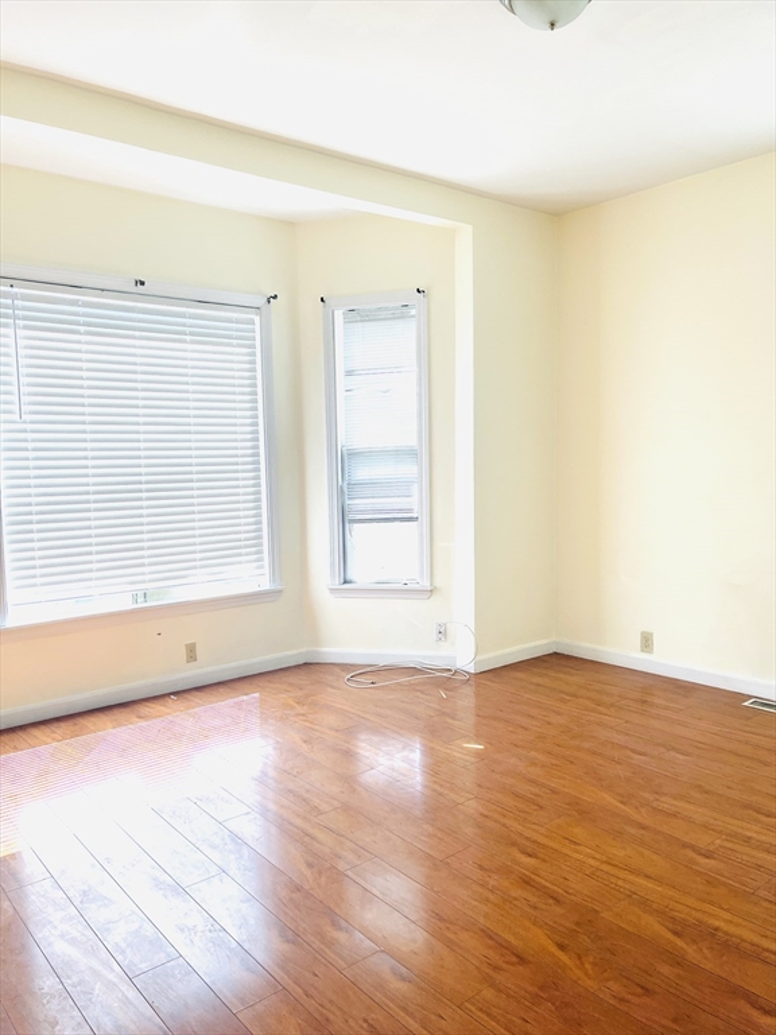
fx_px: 777
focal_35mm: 26
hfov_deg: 53.1
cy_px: 518
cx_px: 388
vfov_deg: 67.3
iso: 40
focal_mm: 5.1
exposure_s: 1/245
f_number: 1.6
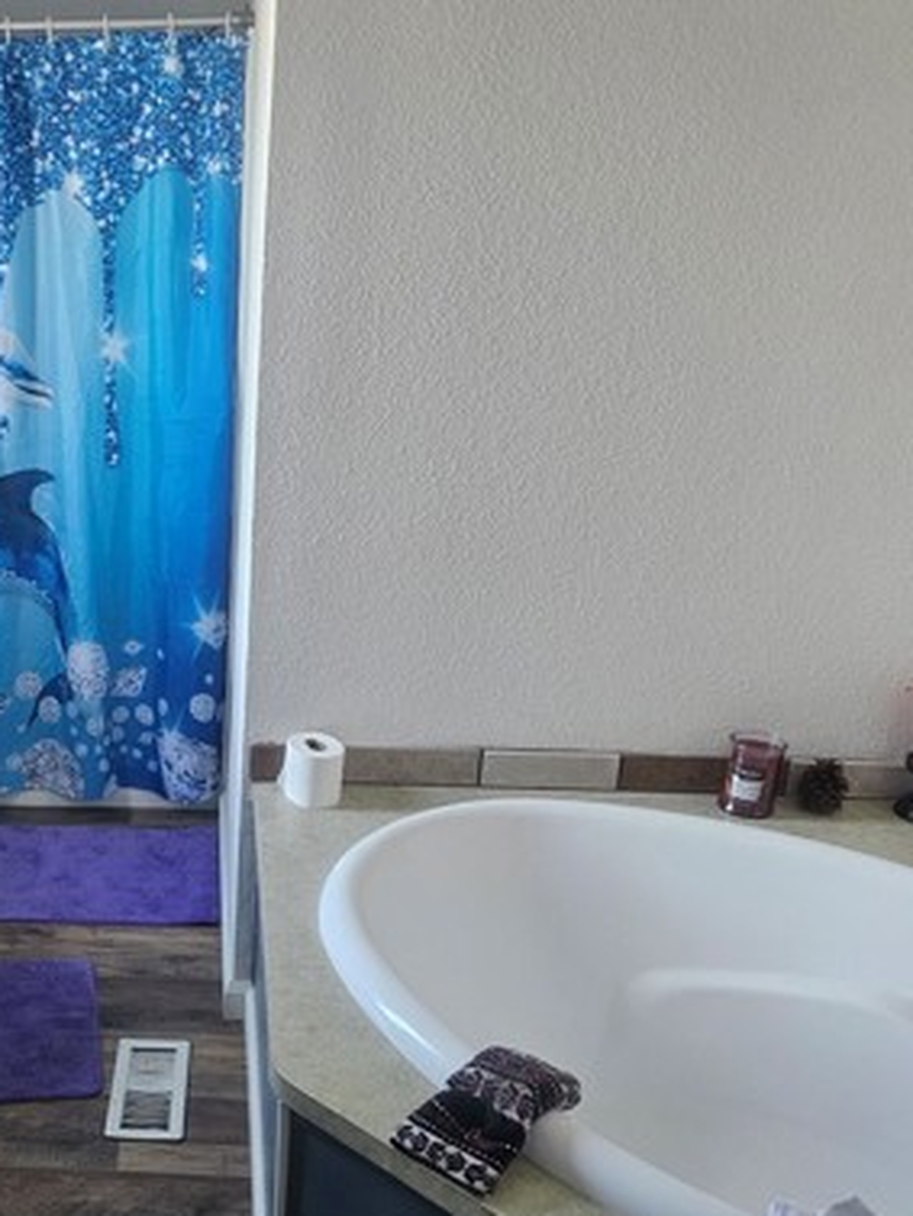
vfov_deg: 47.6
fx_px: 1371
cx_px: 190
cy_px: 723
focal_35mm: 39
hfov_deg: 35.7
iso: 500
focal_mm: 5.4
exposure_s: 1/120
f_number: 1.8
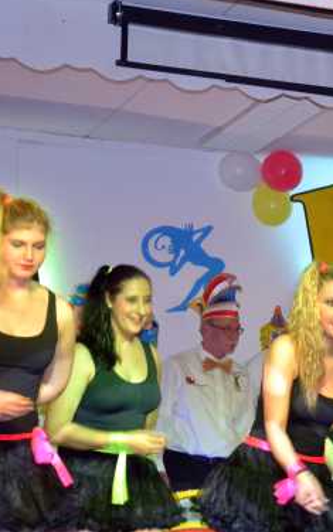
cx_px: 497
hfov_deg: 9.8
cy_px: 345
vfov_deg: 16.0
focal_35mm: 130
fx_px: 1888
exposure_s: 1/60
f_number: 4.5
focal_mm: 40
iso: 3200
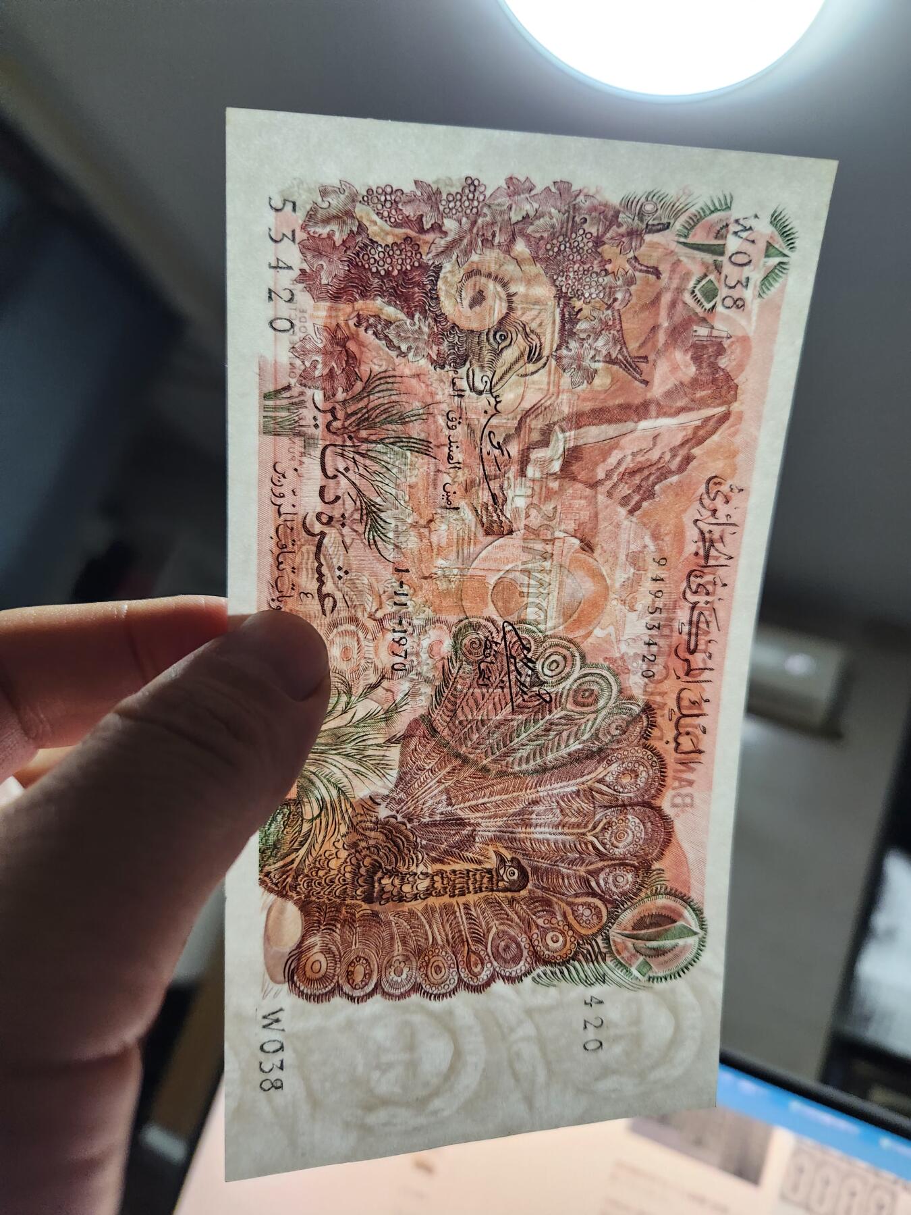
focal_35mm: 23
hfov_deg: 58.9
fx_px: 807
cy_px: 608
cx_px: 456
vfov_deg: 73.9
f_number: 1.8
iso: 500
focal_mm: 5.4
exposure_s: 1/100
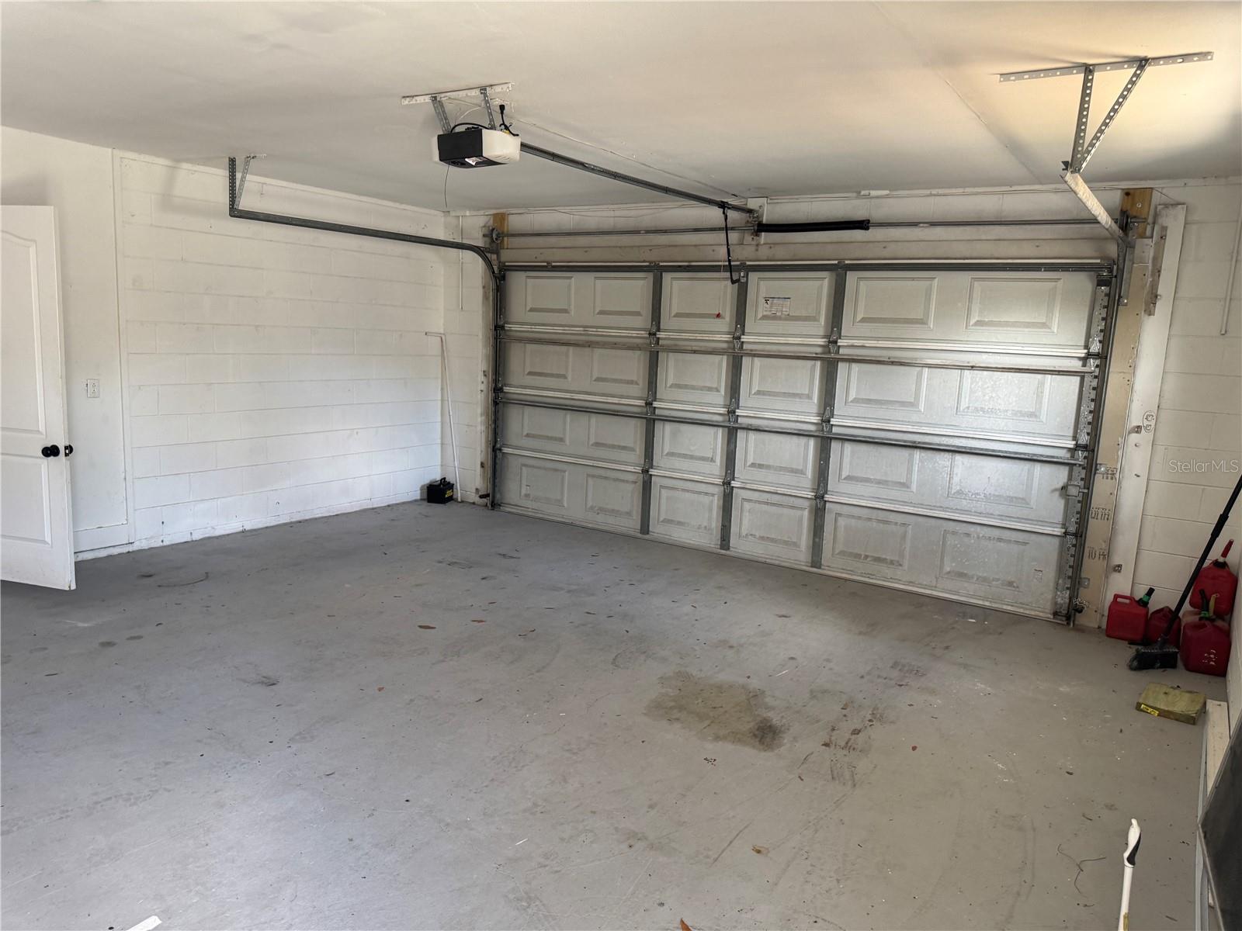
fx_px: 861
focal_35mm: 24
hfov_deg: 71.6
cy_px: 466
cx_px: 621
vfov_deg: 56.8
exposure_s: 1/101
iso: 200
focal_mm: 6.76
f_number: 1.78
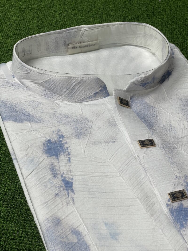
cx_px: 94
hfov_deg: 22.9
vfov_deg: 30.3
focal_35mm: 64
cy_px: 126
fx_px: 464
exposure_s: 1/100
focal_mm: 7.5
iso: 32
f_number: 2.2
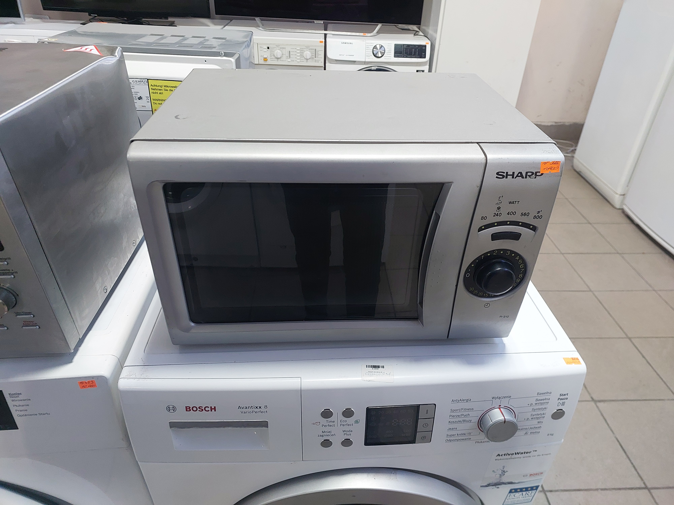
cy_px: 252
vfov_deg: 58.9
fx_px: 448
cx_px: 337
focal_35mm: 23
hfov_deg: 73.9
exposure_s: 1/50
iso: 320
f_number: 1.8
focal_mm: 5.06
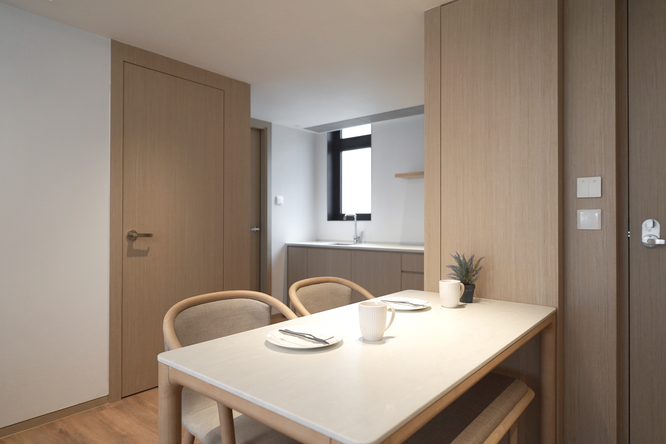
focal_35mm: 22
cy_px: 222
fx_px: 407
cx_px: 333
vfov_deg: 57.2
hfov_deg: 78.6
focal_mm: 22
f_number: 2.8
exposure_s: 1/160
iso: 800
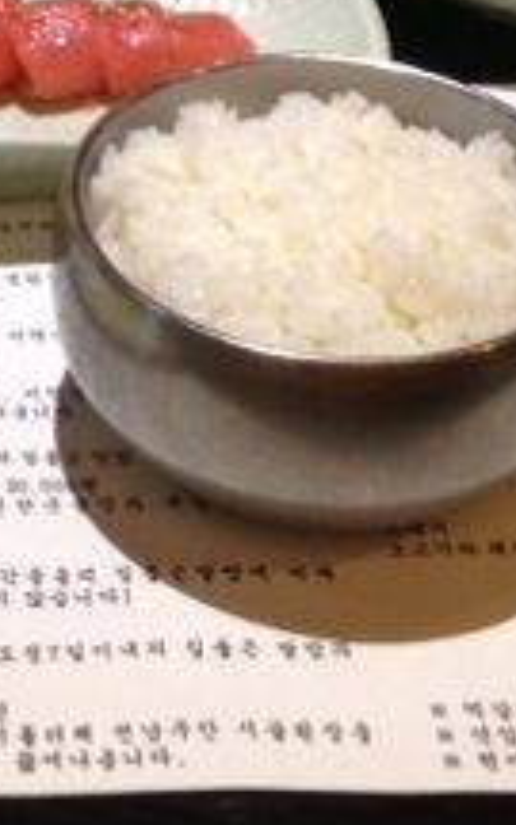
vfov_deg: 19.1
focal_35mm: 105
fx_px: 2363
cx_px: -42
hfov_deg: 12.3
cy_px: -74
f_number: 2.4
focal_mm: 4.13
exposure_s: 1/20
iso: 160
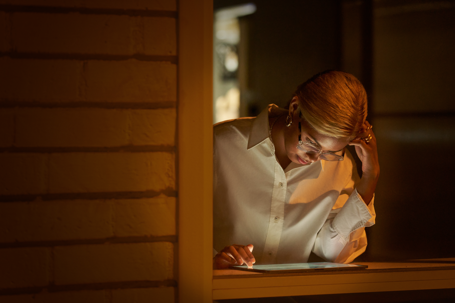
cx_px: 228
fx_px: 1276
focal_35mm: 101
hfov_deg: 20.2
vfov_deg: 13.6
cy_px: 152
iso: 4000
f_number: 2.8
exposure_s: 1/160
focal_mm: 101
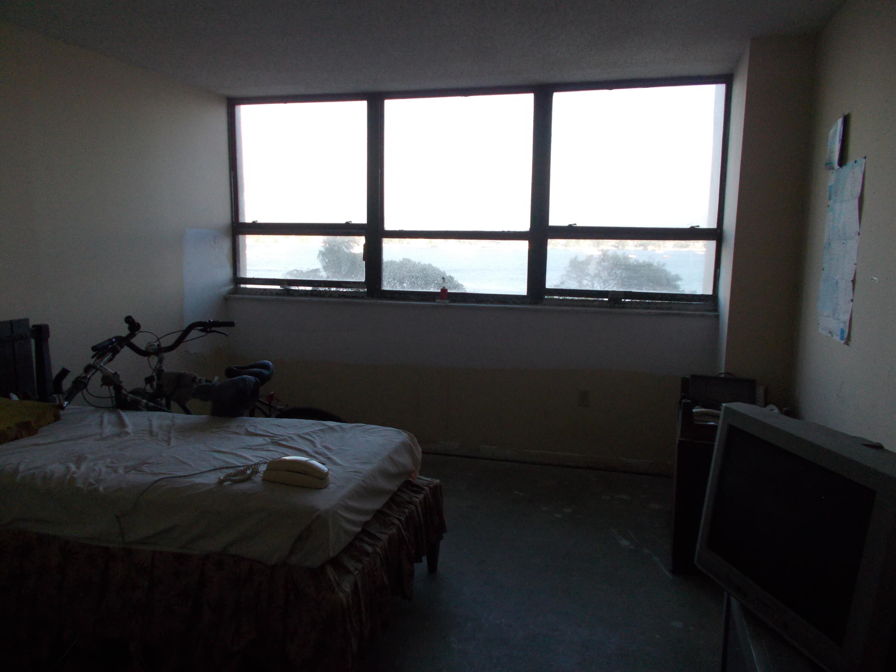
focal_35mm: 26
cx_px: 448
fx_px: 673
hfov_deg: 67.3
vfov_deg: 53.1
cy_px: 336
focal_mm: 4.6
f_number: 3.2
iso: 250
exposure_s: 1/250
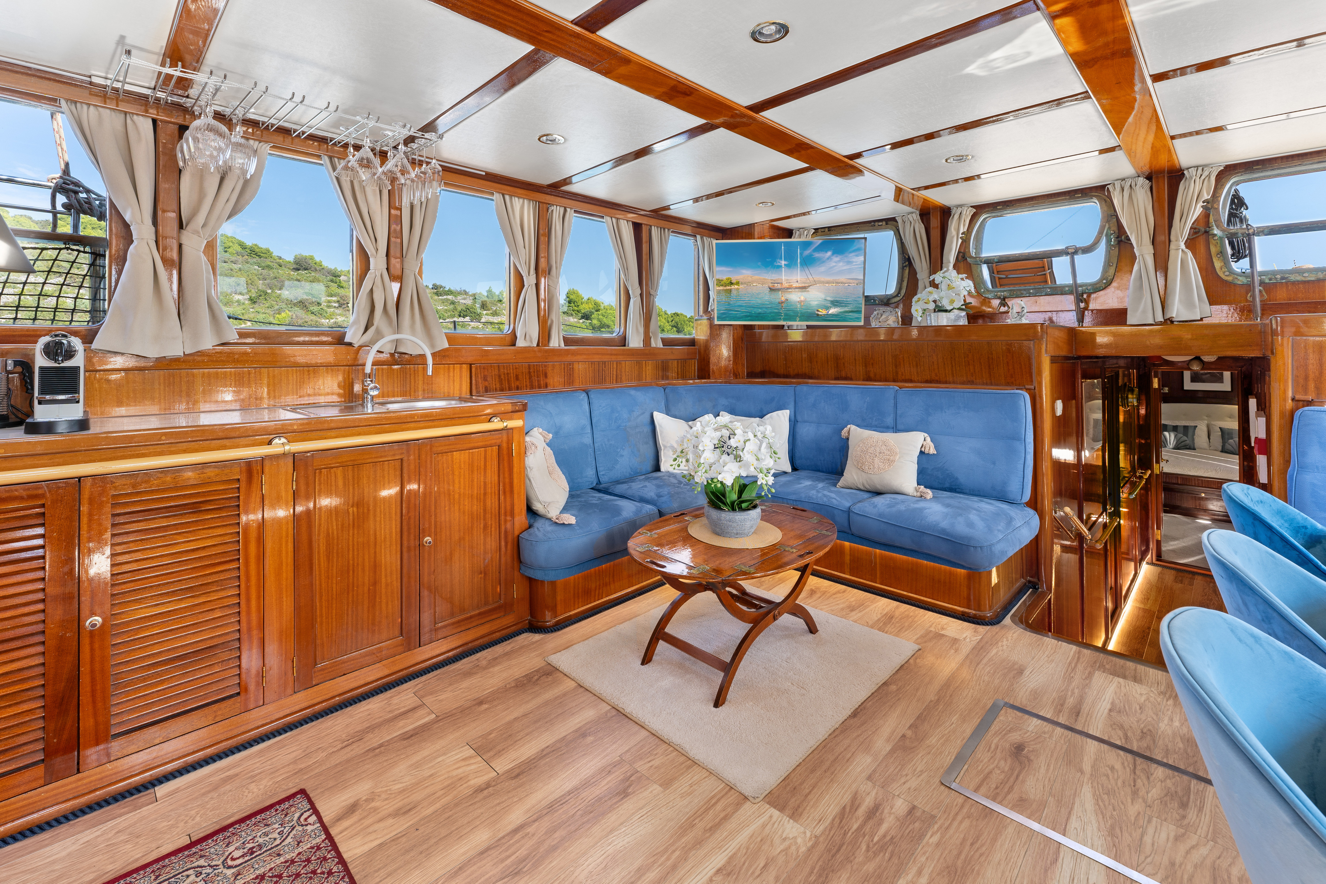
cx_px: 663
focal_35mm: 14
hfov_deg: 104.3
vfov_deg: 81.2
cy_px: 442
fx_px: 516
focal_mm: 14
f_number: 9
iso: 100
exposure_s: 1/2.5
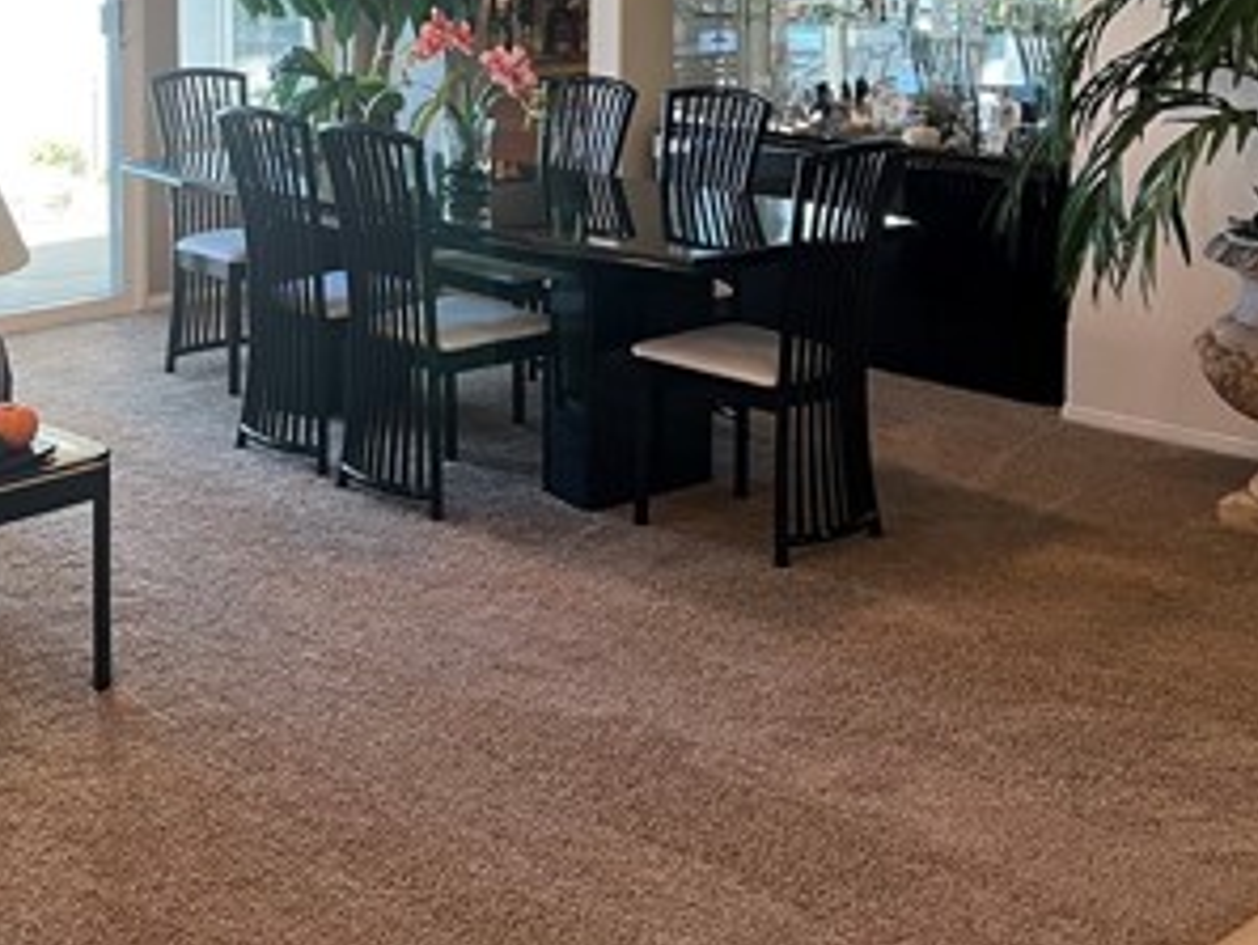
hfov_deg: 33.4
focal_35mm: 56
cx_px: 267
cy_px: 68
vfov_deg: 25.2
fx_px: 2036
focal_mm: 5.7
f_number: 1.5
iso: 100
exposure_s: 1/60
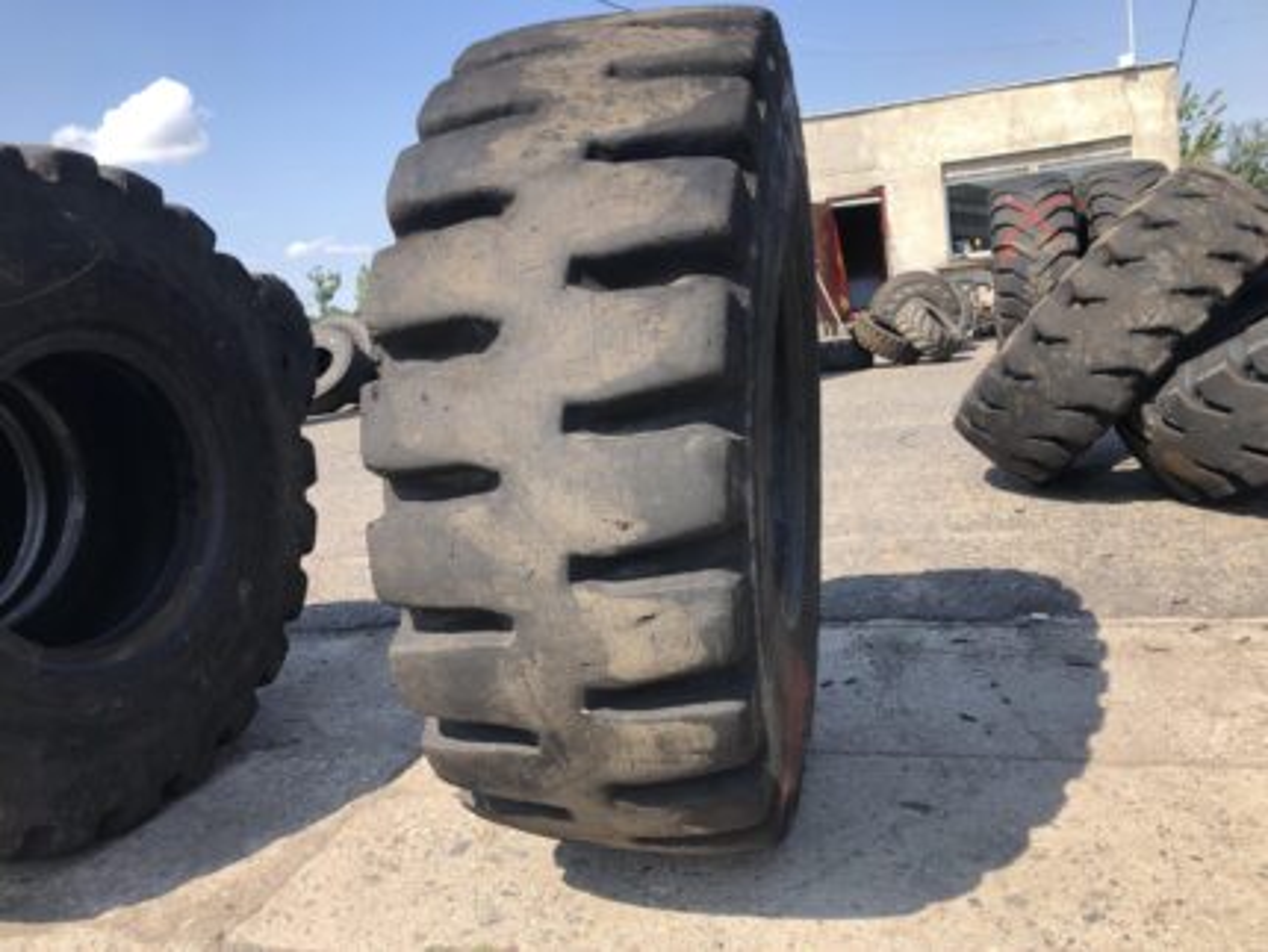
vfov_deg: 49.8
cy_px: 476
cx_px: 634
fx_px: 1026
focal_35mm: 28
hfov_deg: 63.4
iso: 20
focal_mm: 3.99
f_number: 1.8
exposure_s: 1/923
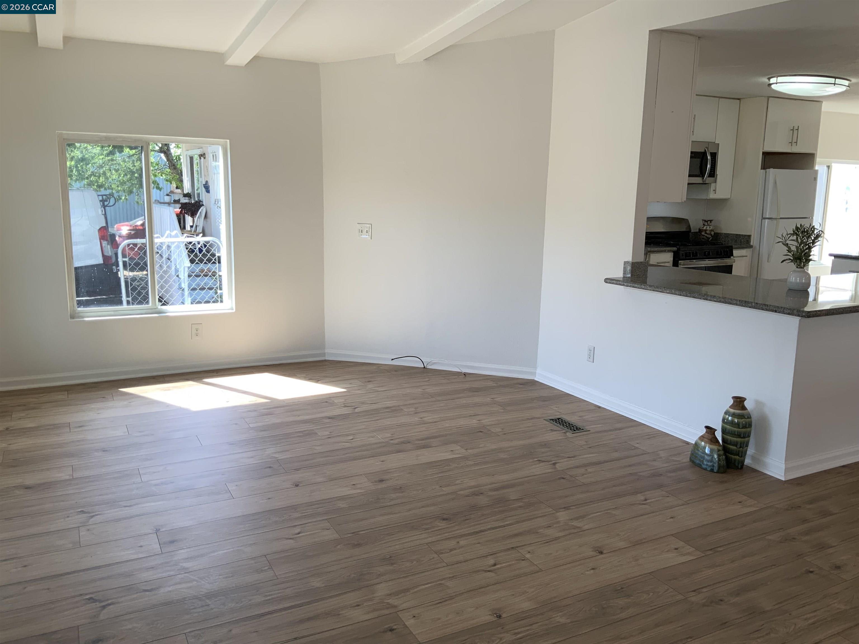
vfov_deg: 48.2
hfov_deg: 61.7
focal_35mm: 29
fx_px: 720
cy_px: 322
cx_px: 430
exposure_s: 1/120
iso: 25
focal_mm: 3
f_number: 1.8
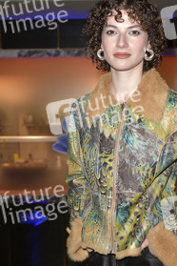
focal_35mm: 63
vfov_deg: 31.8
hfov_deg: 21.5
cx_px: 123
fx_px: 465
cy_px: 160
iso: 1000
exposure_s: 1/250
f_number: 5
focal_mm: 44
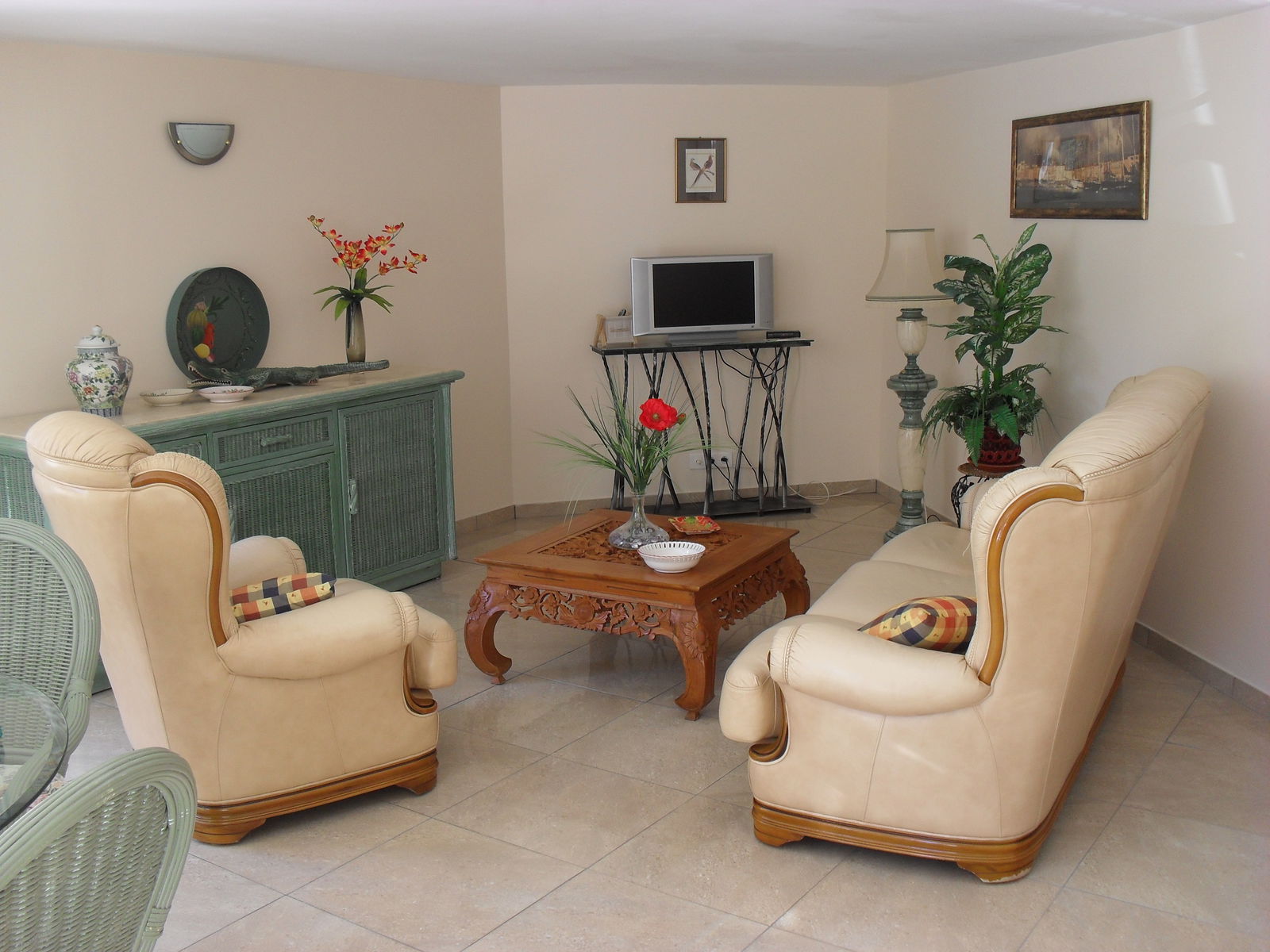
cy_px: 476
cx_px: 635
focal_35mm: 35
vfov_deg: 40.7
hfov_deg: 52.6
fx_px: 1284
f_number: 3.2
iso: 100
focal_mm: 6.3
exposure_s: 1/45
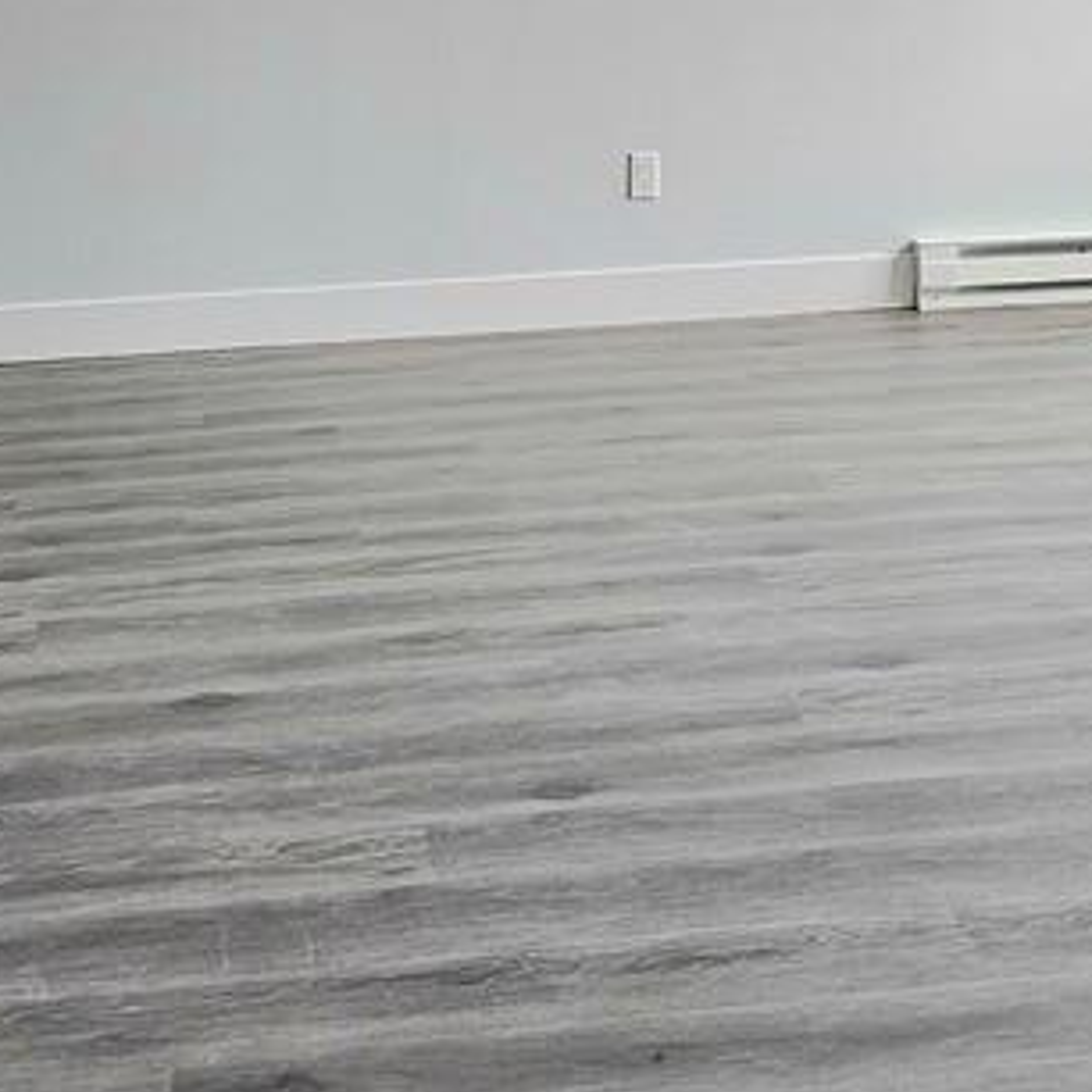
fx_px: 2427
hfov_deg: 25.3
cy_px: 36
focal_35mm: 68
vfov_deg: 24.4
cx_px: 660
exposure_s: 1/30
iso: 500
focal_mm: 6.3
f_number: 1.7
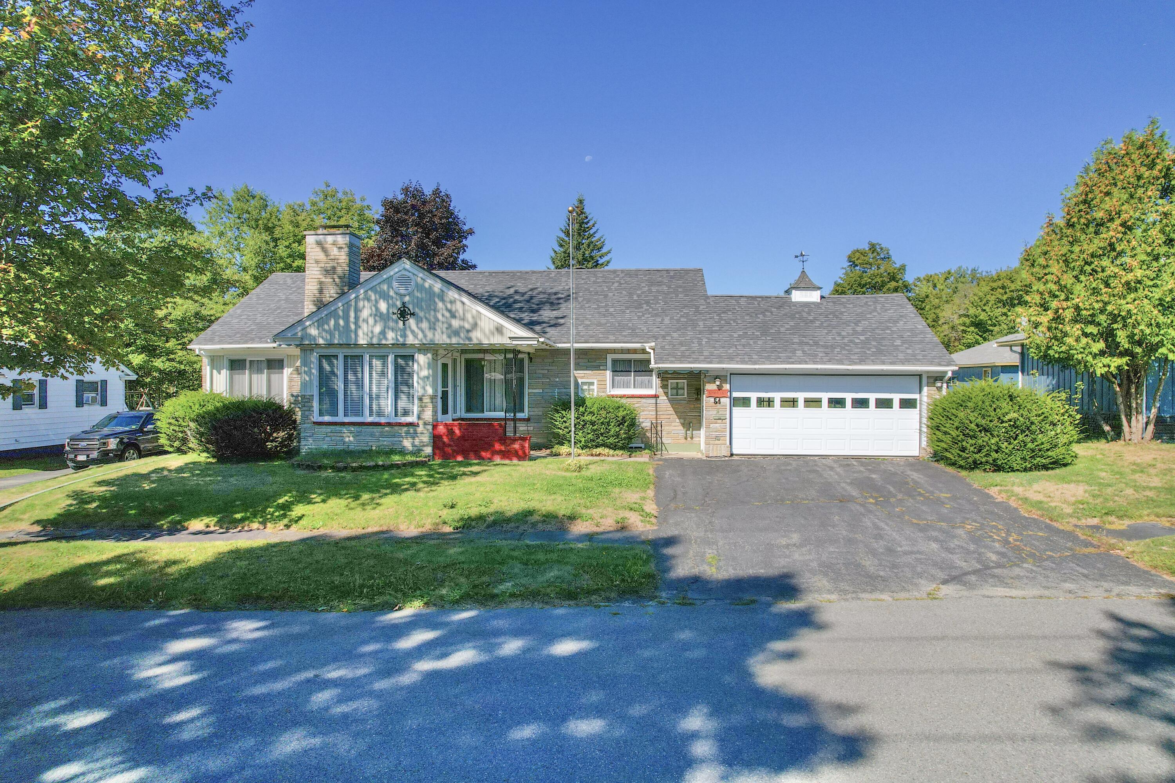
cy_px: 392
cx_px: 588
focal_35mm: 22
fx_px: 718
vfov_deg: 57.2
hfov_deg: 78.6
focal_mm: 8.38
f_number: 2.8
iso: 100
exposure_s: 1/4000
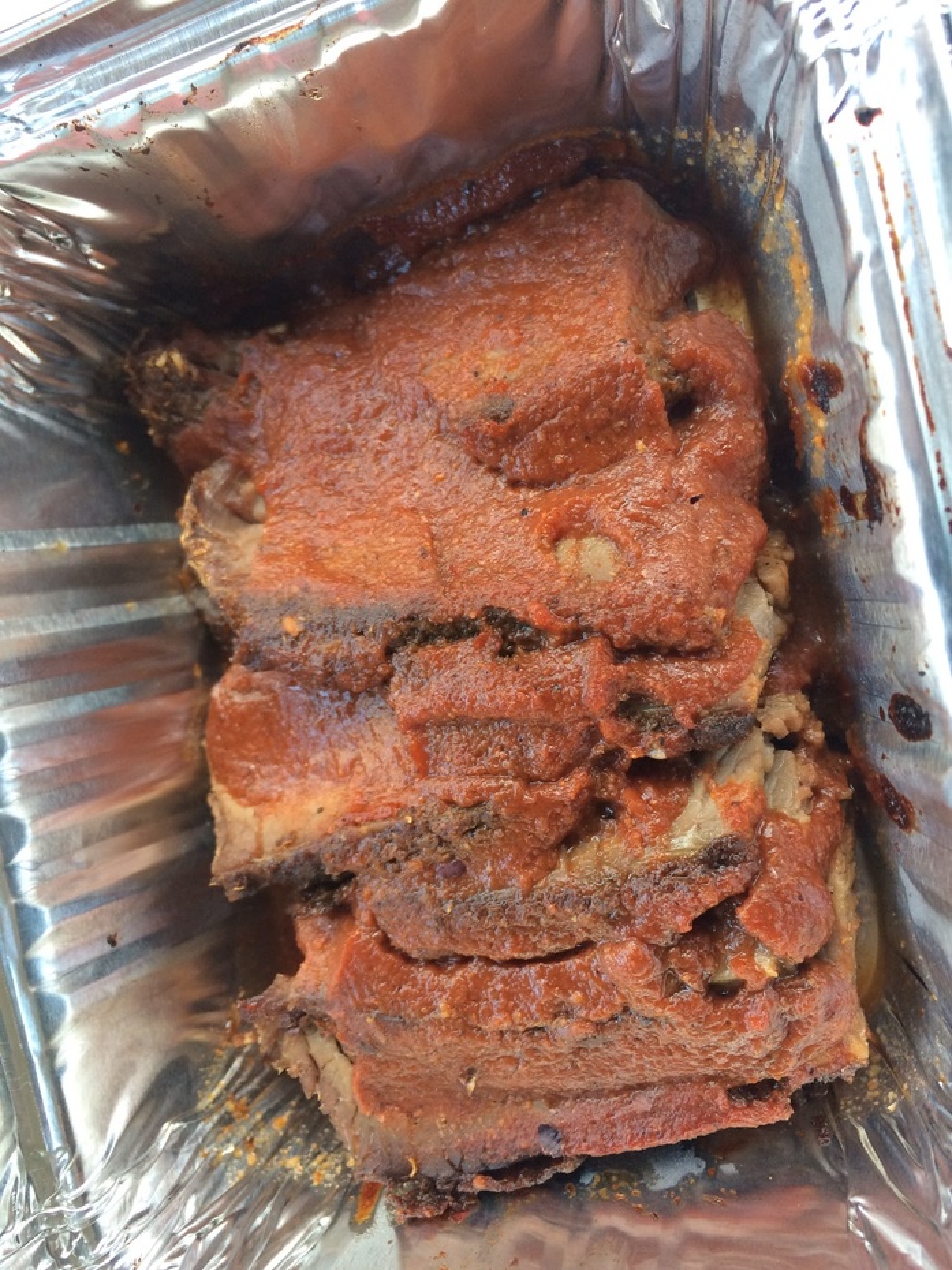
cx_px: 476
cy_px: 635
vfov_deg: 61.7
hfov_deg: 48.2
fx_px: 1064
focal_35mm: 29
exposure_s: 1/33
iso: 64
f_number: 2.2
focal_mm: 4.15
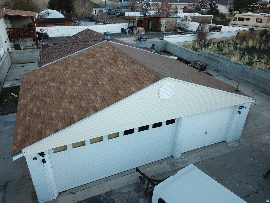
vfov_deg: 53.1
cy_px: 102
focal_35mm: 26
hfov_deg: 67.3
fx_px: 203
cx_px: 135
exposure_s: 1/100
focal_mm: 4.73
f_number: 2.2
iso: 134
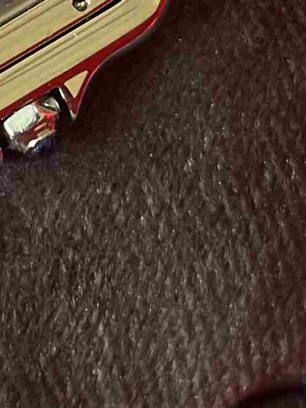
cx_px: -44
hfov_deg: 5.6
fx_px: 3122
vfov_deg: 7.4
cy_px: -107
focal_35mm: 265
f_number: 1.78
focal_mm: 6.86
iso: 200
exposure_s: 1/60
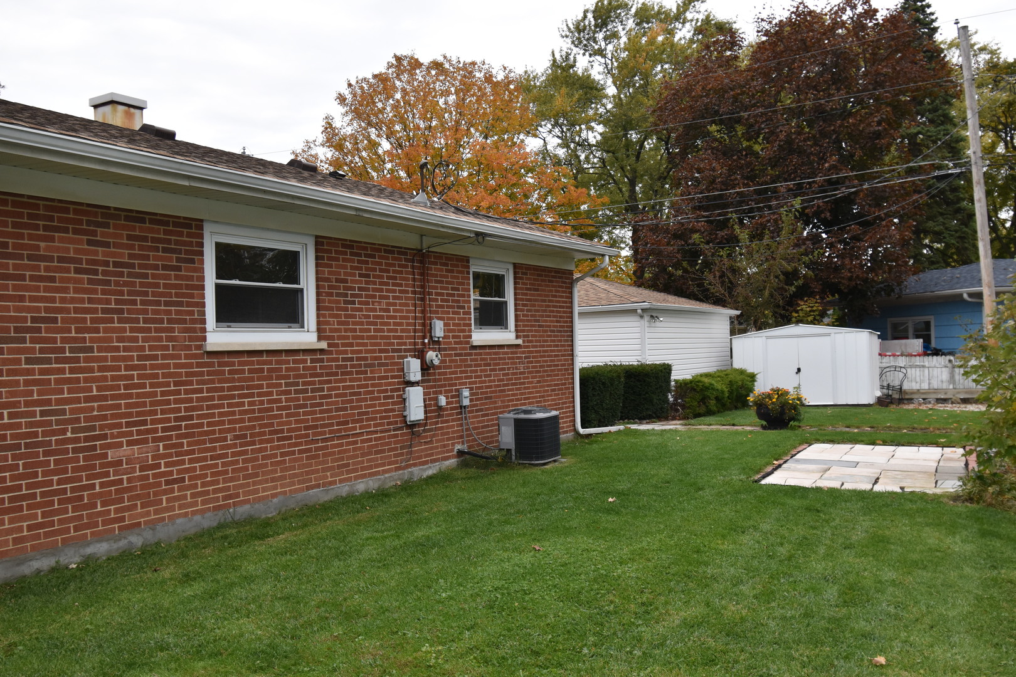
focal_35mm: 30
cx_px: 508
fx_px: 847
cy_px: 338
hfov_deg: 61.9
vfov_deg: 43.6
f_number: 7.1
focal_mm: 20
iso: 400
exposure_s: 1/200
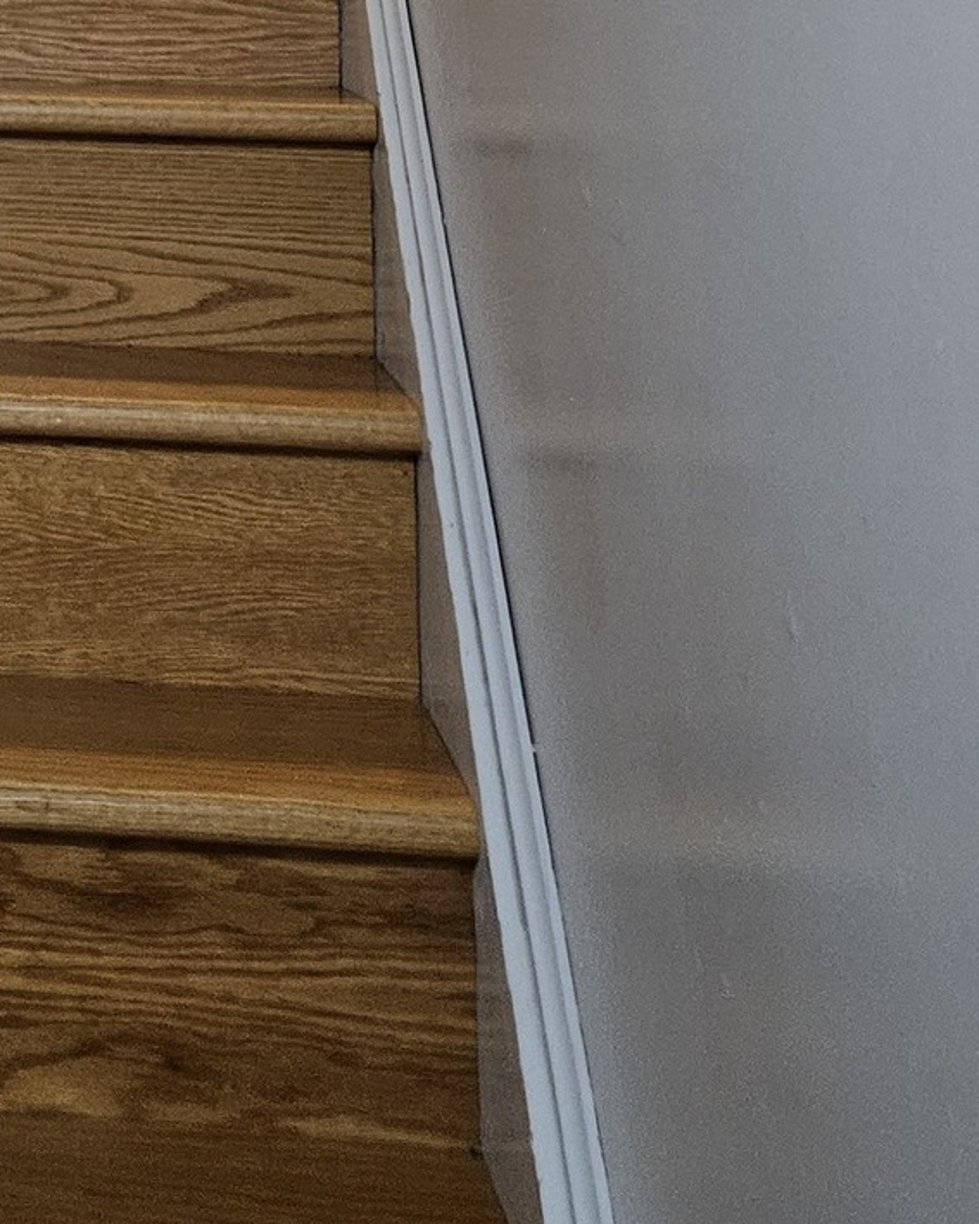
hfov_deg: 19.5
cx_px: -245
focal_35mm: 73
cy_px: -399
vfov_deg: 23.0
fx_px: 2645
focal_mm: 5.4
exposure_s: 1/60
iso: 800
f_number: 1.8
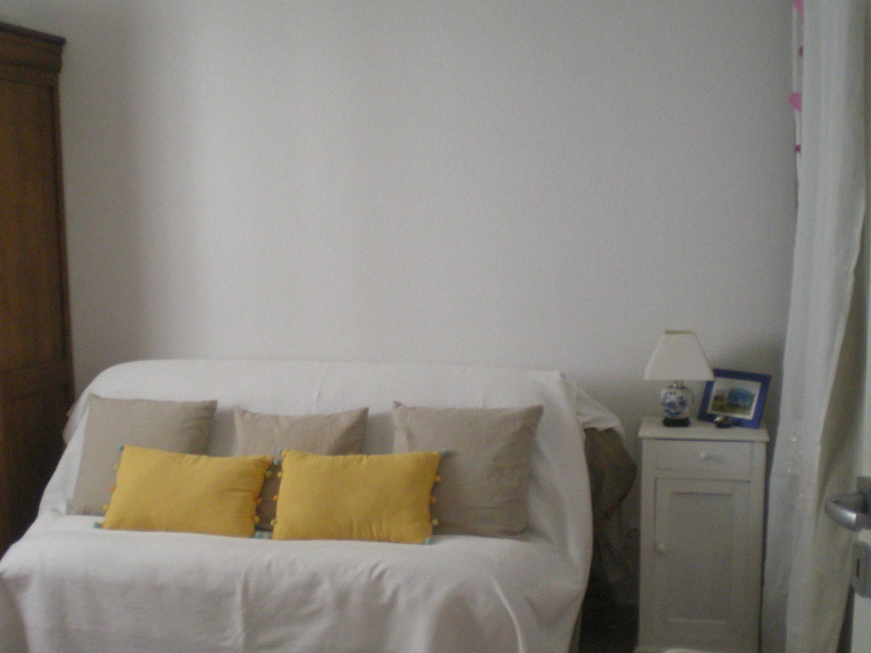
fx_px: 1208
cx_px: 336
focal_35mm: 48
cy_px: 405
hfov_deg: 39.4
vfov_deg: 30.1
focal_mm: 6.3
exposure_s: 1/5
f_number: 3.1
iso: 400
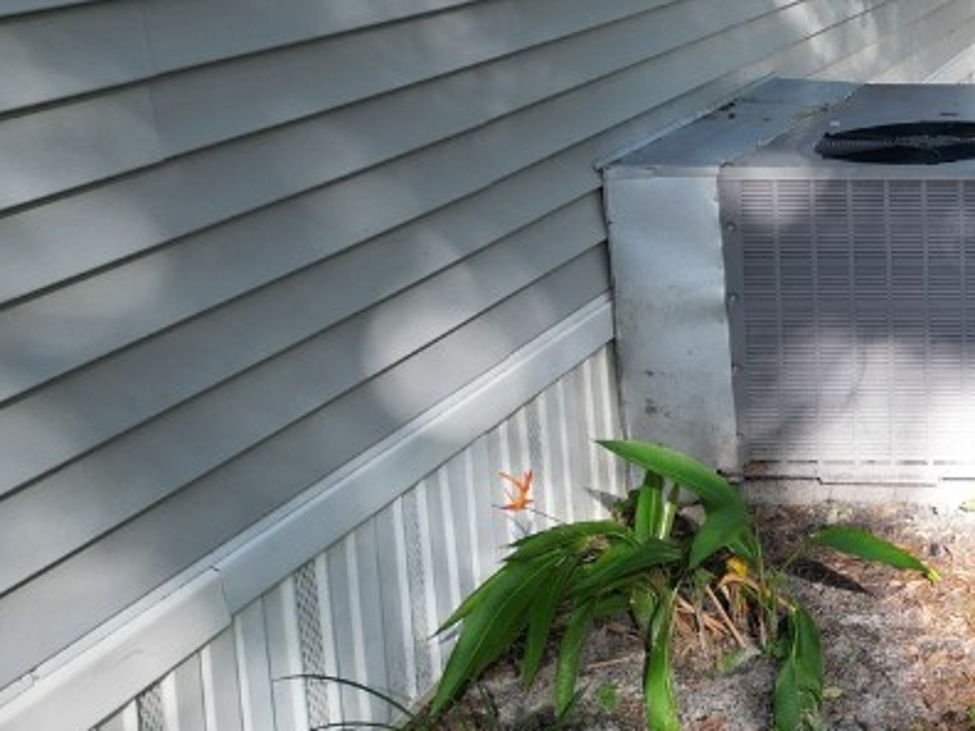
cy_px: 30
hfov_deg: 27.2
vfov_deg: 22.9
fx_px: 1746
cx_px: 1197
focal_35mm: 62
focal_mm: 6.72
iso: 120
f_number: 1.7
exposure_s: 1/180
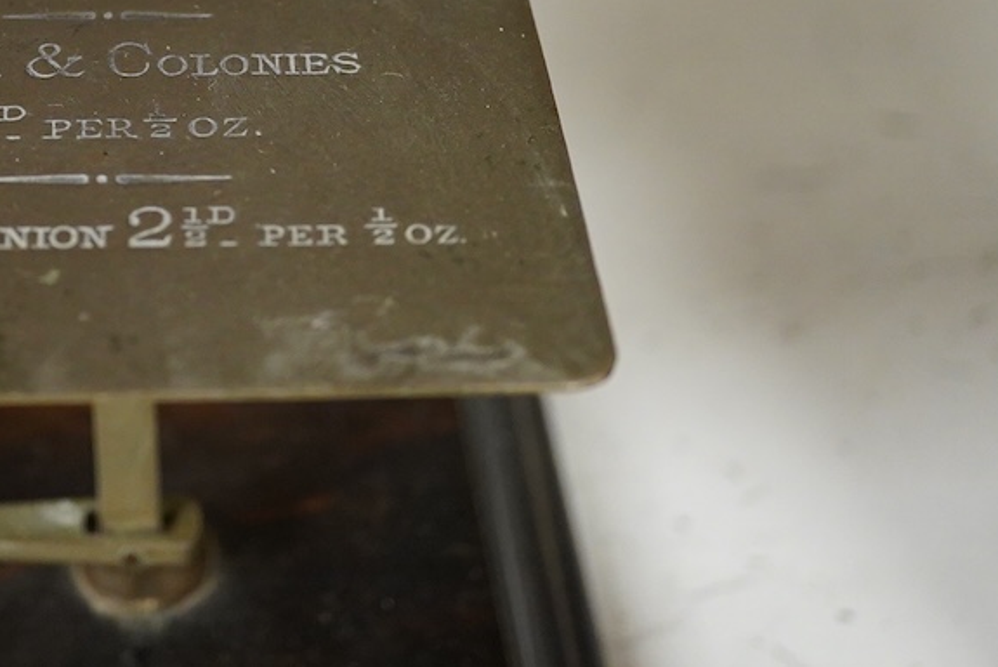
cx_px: 140
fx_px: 2441
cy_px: 23
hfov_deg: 22.7
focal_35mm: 88
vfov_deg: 15.3
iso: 2500
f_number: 3.5
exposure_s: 1/160
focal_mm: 30
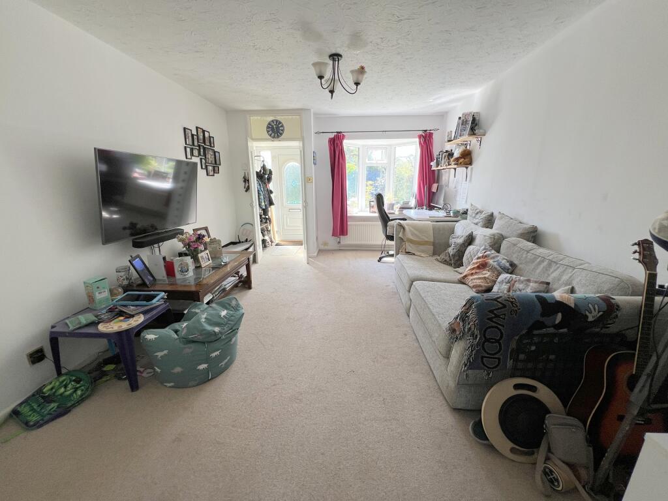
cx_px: 334
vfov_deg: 89.9
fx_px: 251
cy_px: 250
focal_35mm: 13
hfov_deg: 106.2
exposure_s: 1/99
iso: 64
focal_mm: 1.57
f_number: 1.8
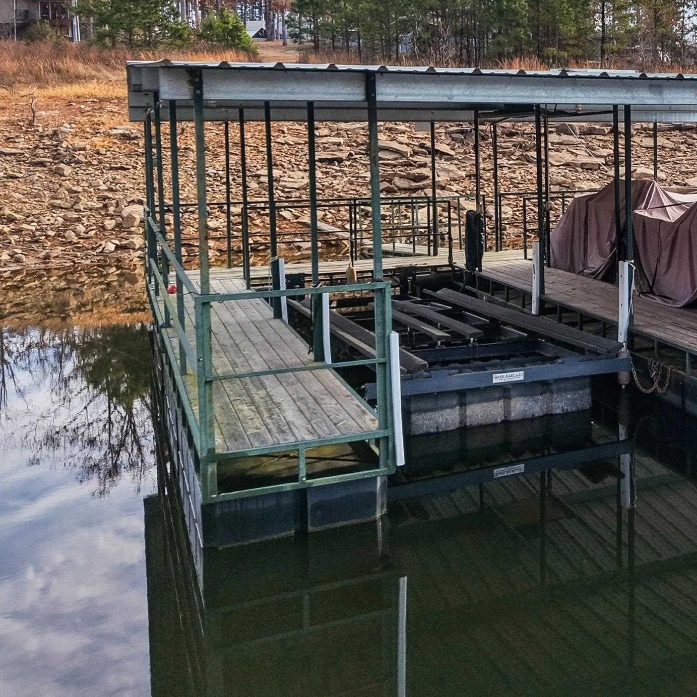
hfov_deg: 34.6
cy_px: 192
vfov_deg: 36.1
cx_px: 632
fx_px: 1048
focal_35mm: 46
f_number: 1.8
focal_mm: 8.7
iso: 430
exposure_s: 1/6400
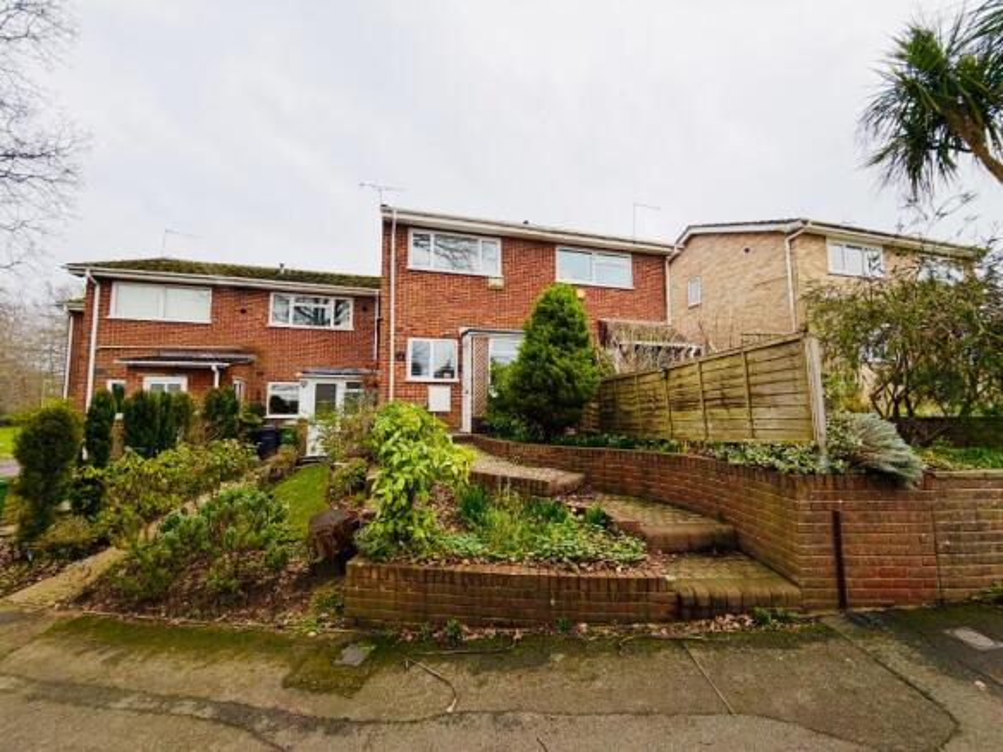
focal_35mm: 14
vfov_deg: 85.7
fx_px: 406
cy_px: 376
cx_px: 502
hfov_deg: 102.1
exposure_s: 1/326
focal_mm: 2.22
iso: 50
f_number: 2.2
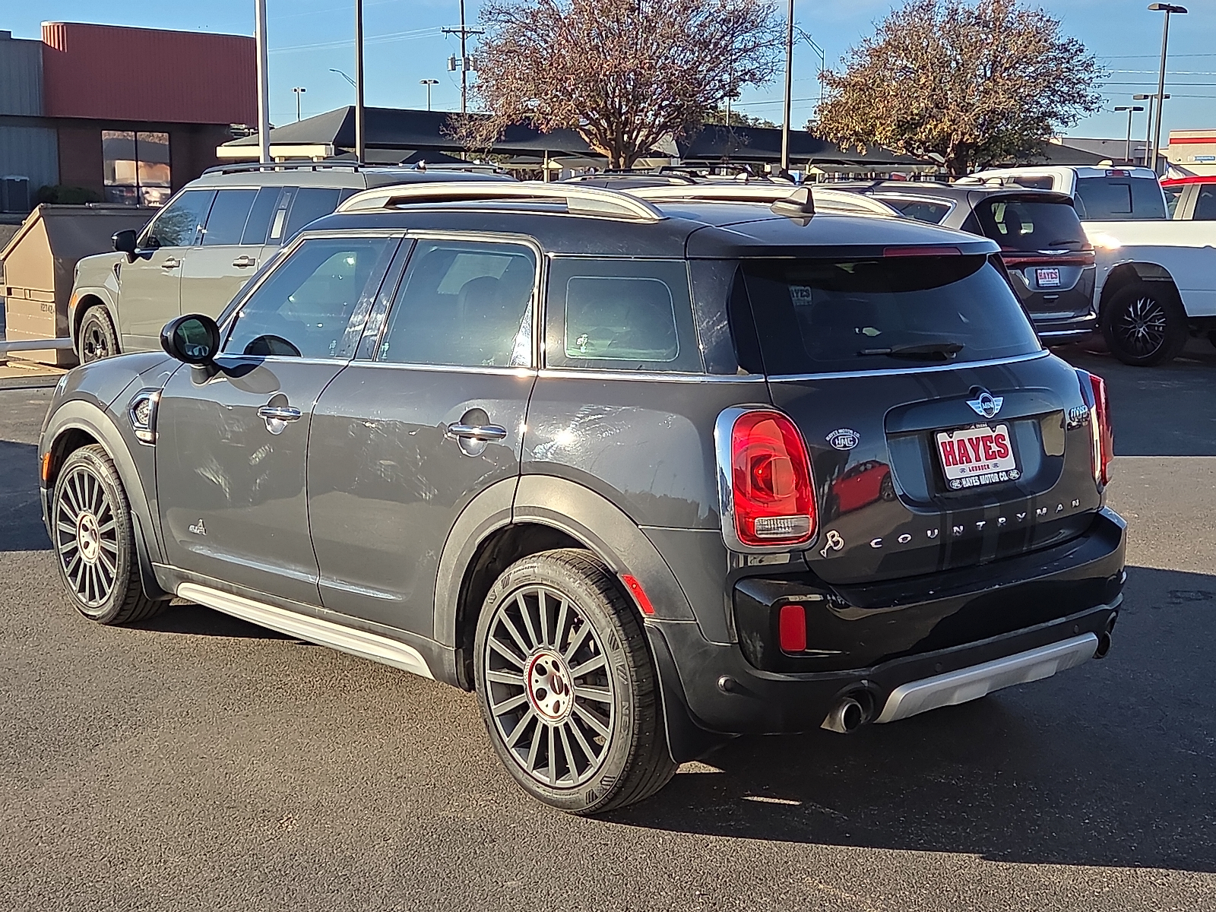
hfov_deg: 39.7
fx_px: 1686
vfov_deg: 30.3
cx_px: 608
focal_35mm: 48
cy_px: 456
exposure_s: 1/1429
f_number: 1.8
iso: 25
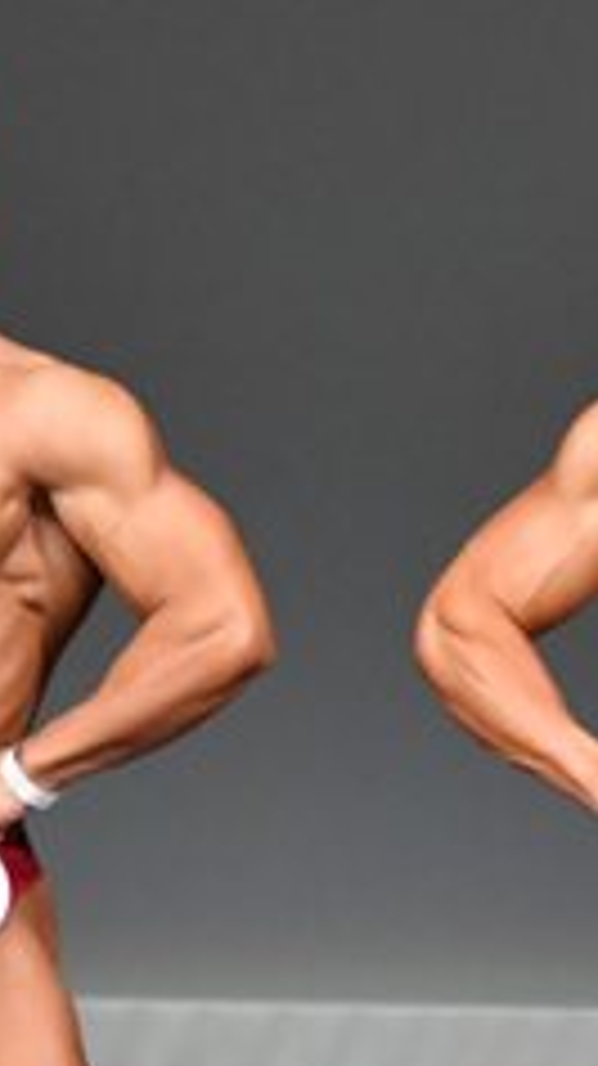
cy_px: 1070
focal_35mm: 1180
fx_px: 33323
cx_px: 1050
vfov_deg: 1.8
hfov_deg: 1.0
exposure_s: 1/400
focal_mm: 230
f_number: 5.6
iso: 5000
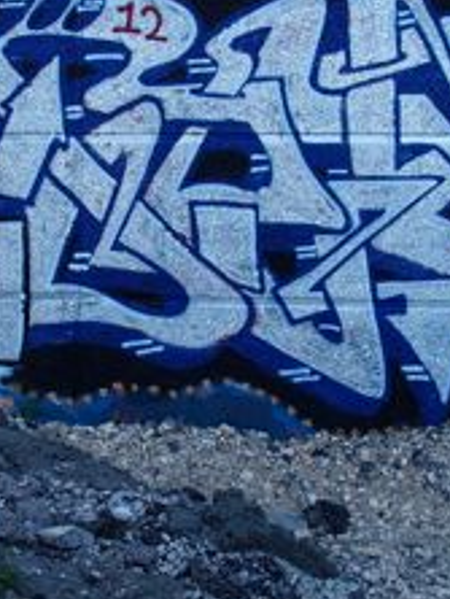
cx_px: 40
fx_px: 1090
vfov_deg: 30.4
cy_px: 414
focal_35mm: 63
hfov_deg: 22.7
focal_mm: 6
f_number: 2.8
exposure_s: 1/500
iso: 100
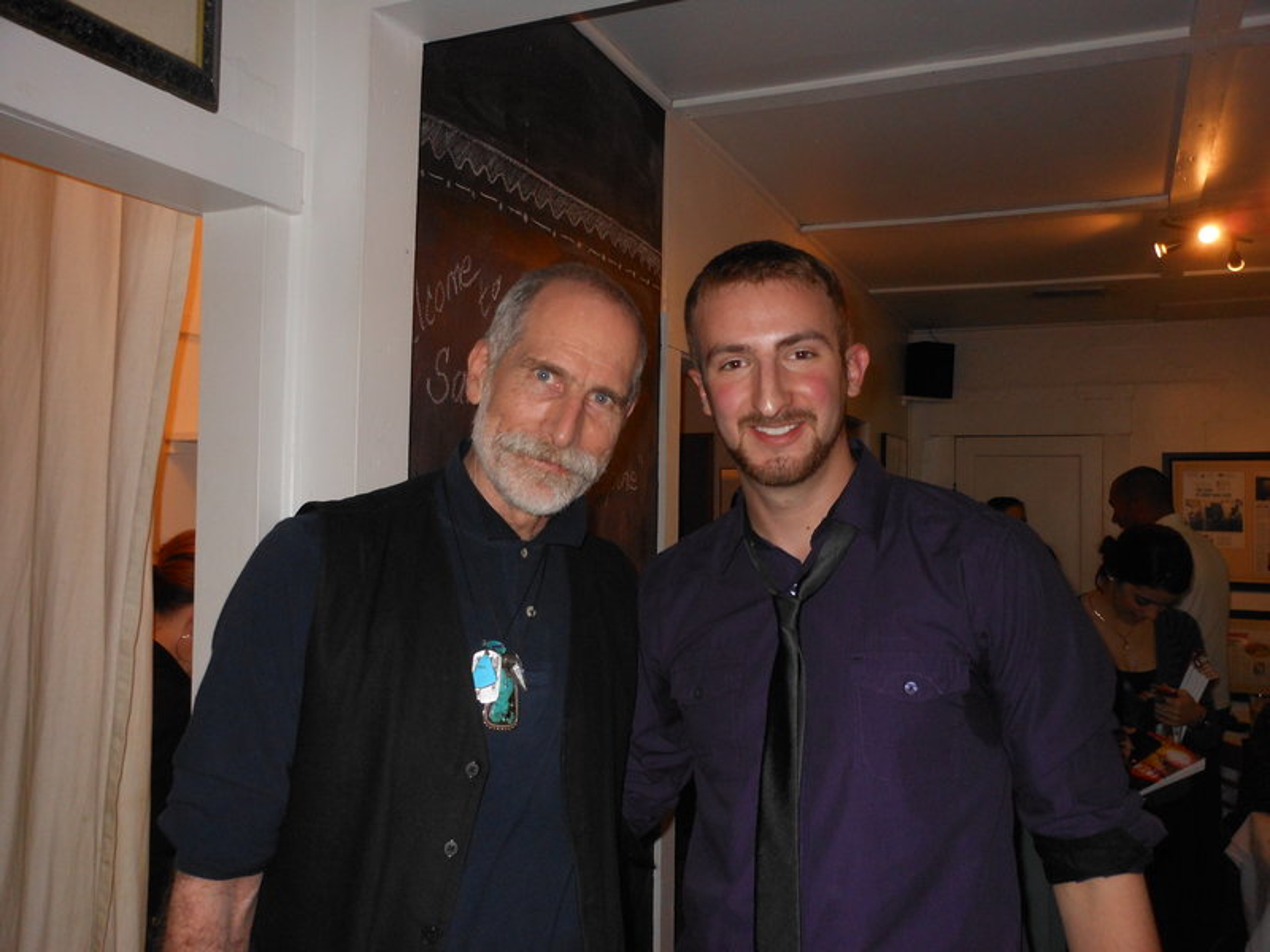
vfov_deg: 49.7
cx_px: 635
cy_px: 476
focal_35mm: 28
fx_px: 1027
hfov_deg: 63.4
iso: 200
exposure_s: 1/25
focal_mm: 5
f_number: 3.7
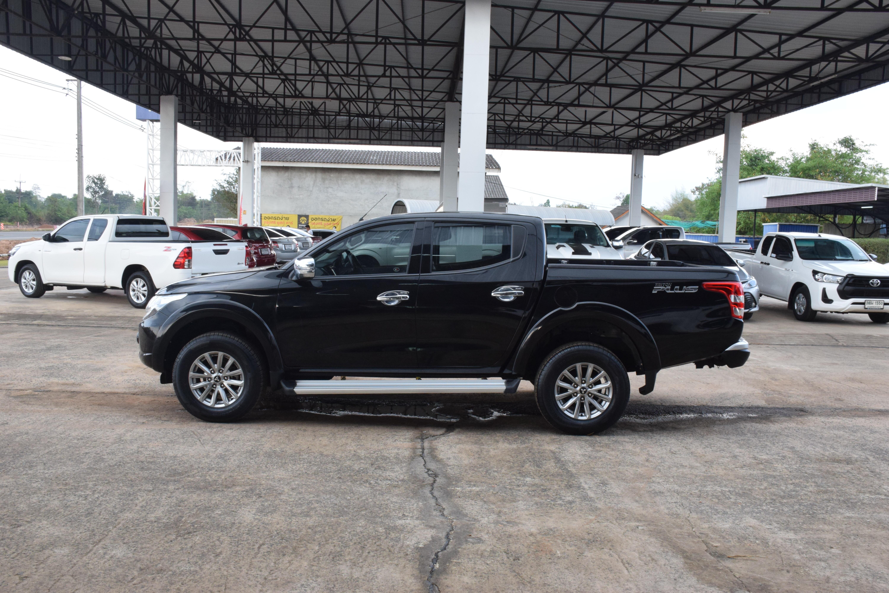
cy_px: 296
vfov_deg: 43.6
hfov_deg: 61.9
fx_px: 741
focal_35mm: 30
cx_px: 444
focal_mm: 20
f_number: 18
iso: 1000
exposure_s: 1/80
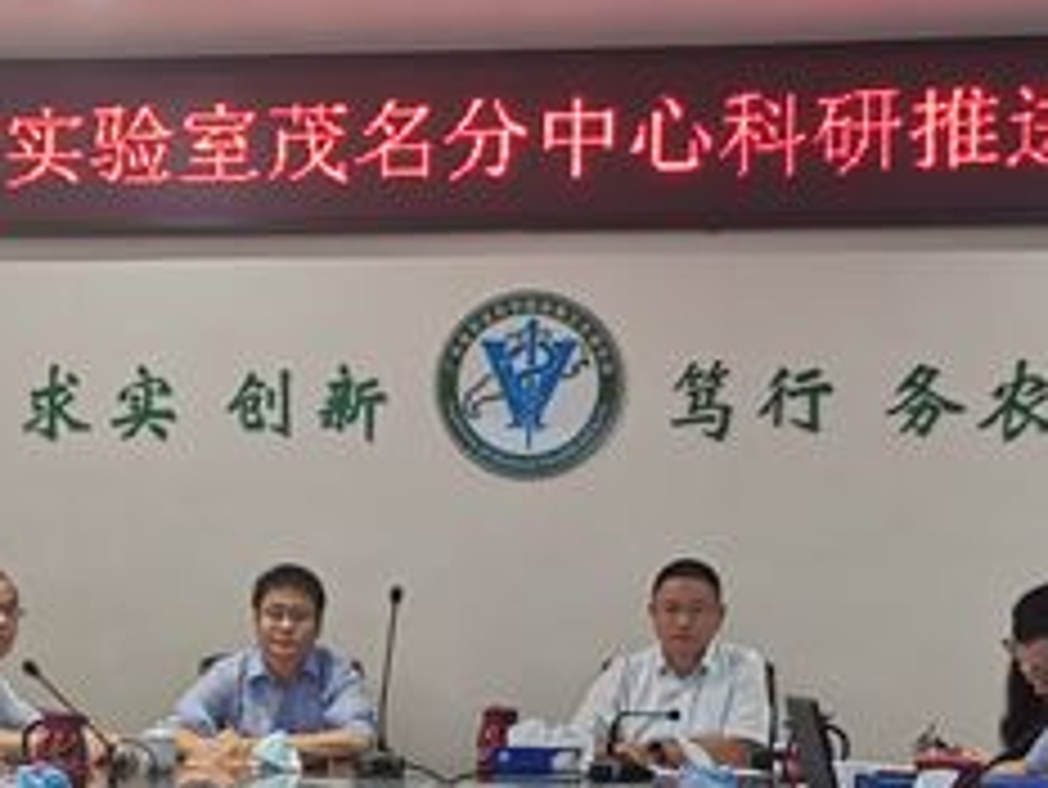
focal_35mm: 67
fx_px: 2029
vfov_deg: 21.7
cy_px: 608
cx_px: 360
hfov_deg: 28.8
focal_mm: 4.75
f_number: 1.8
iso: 250
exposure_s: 1/100
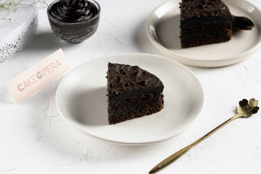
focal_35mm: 90
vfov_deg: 15.2
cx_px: 130
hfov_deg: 22.6
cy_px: 87
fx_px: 652
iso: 125
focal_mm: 90
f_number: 8
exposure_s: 1/160
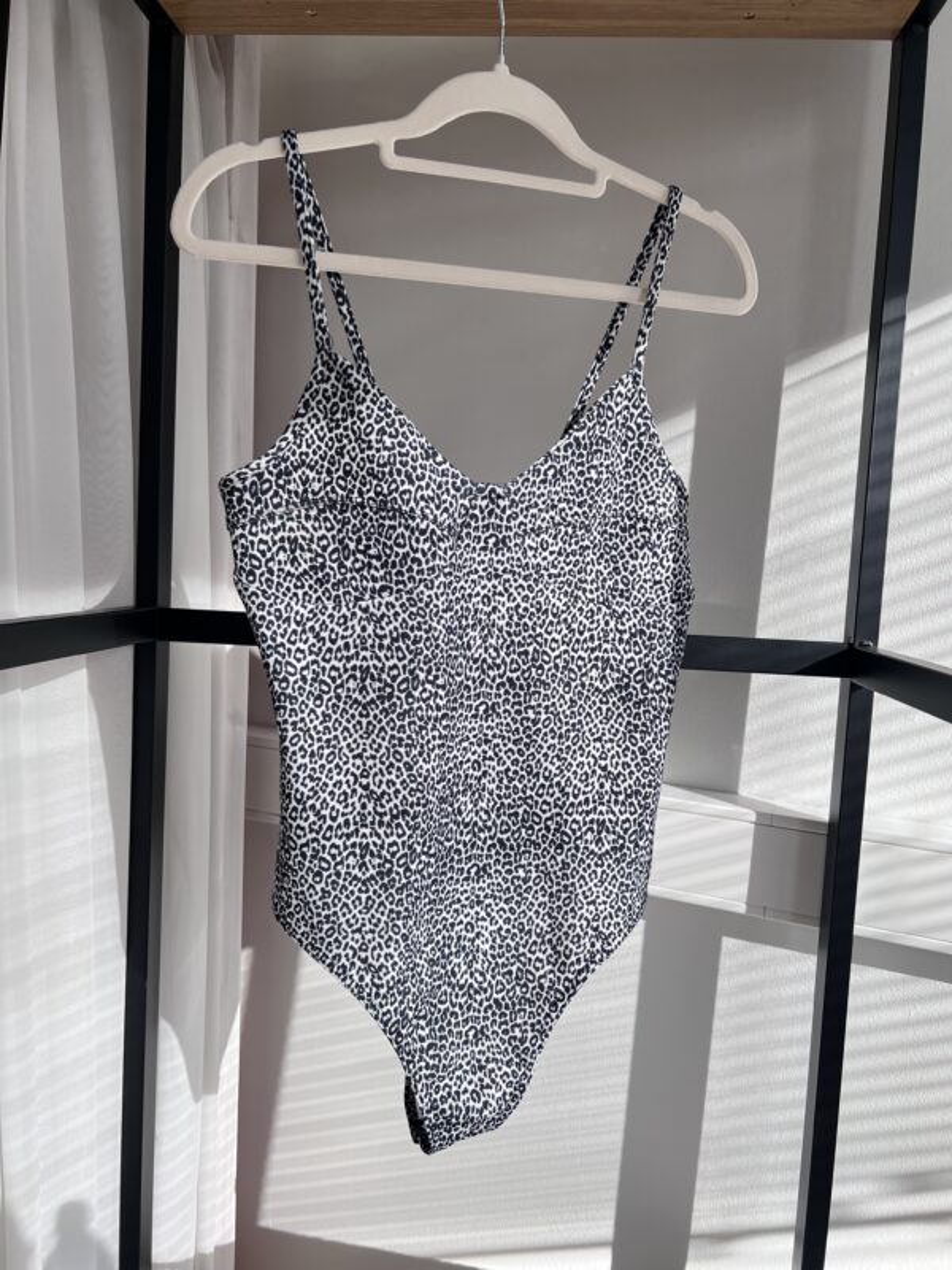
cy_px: 635
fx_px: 953
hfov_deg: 53.1
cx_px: 476
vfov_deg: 67.3
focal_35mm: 26
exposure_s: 1/422
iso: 50
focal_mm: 5.7
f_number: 1.5
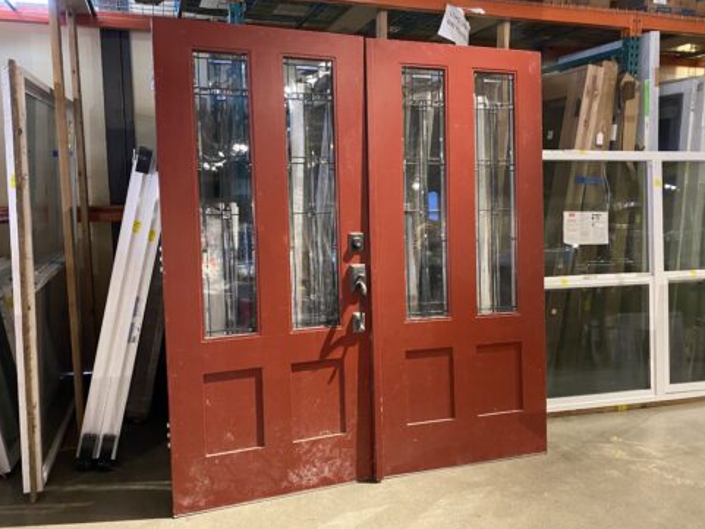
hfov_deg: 65.3
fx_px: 550
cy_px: 270
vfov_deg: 51.4
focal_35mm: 27
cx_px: 344
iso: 500
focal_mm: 4.25
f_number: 1.8
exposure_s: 1/40
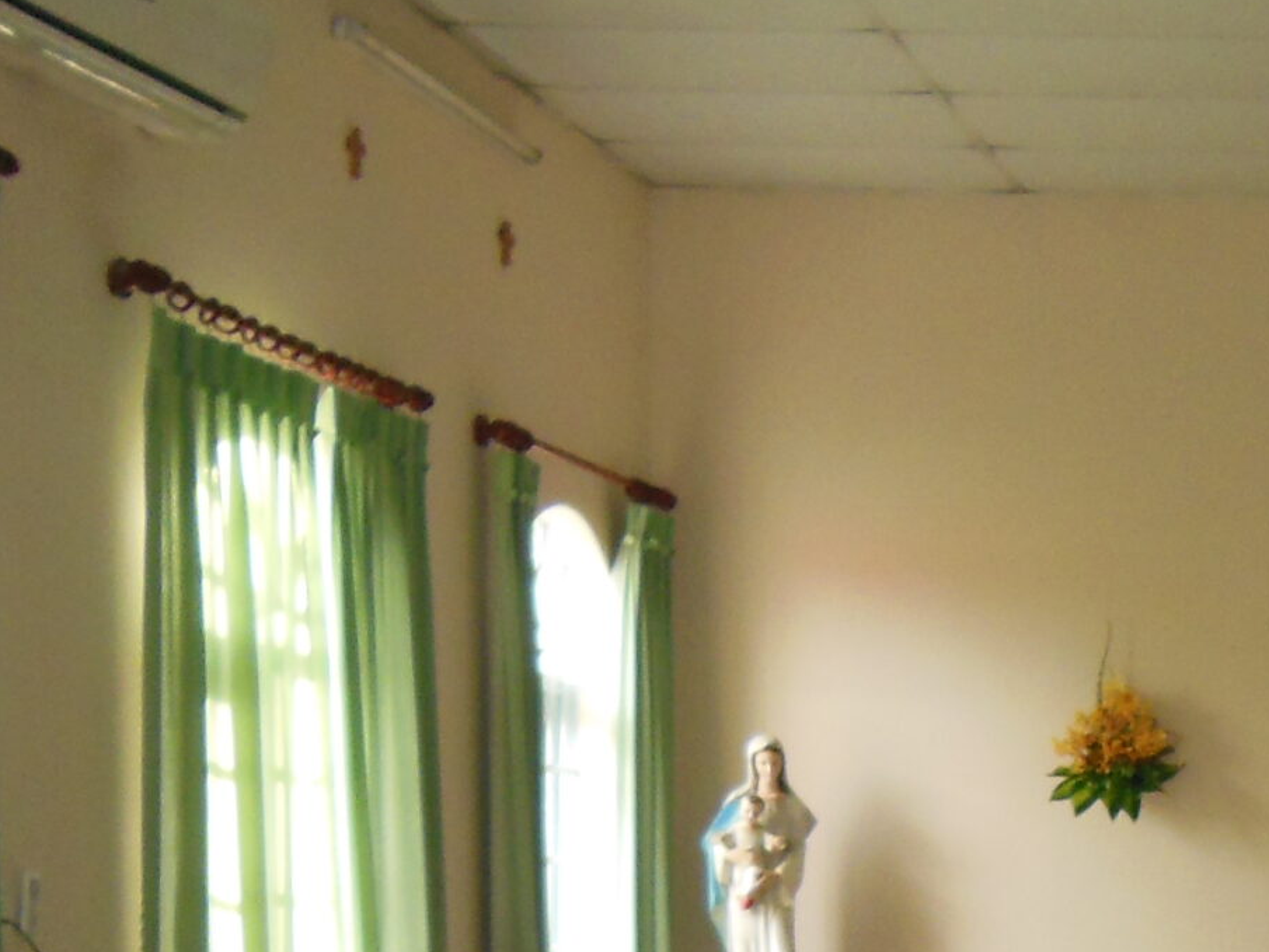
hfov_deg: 22.4
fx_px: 3006
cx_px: 1411
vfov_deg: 17.0
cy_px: 1214
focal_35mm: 82
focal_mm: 5.2
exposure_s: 1/25
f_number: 3.7
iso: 400
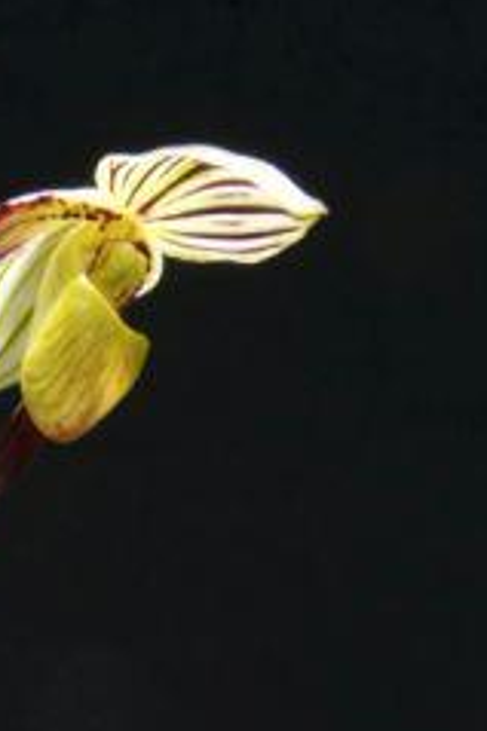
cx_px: -366
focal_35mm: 163
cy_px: 1542
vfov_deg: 11.2
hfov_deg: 8.1
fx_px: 3312
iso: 250
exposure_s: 1/25
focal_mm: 38
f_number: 16
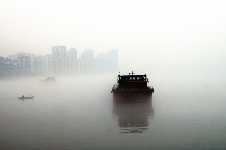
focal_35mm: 82
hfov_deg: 24.6
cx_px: 113
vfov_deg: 16.5
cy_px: 75
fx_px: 517
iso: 100
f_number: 6.3
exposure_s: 1/250
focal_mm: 55
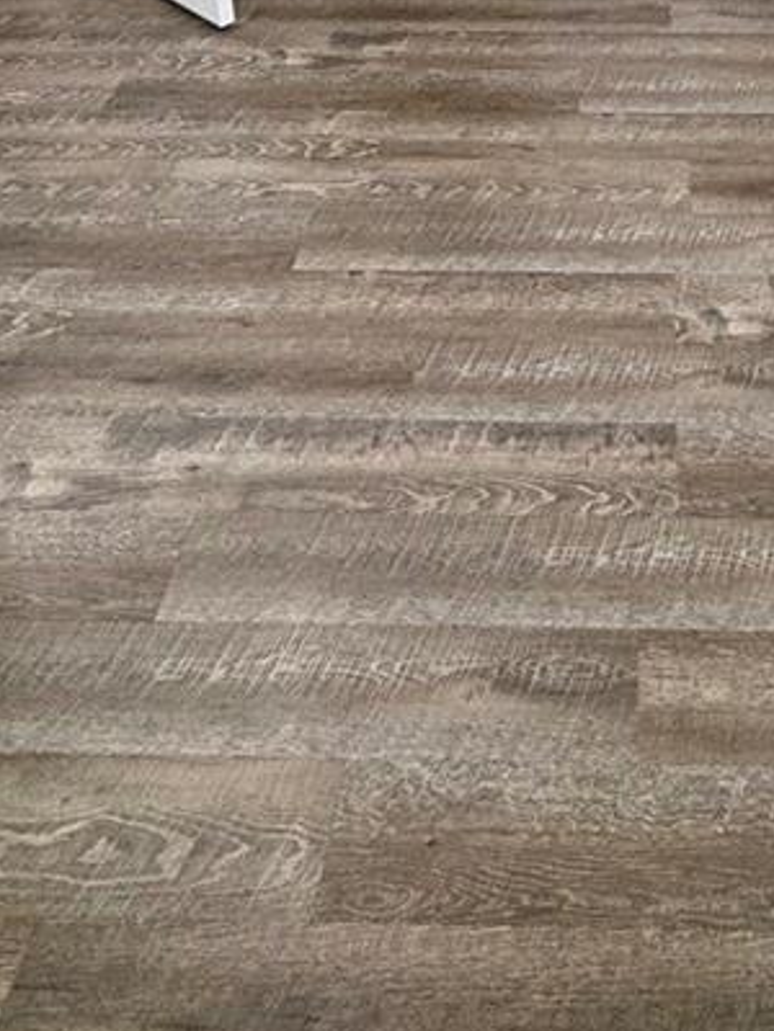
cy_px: -250
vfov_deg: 34.4
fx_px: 1252
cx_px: 619
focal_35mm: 42
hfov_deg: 33.4
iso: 250
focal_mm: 2.22
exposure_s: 1/120
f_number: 2.2
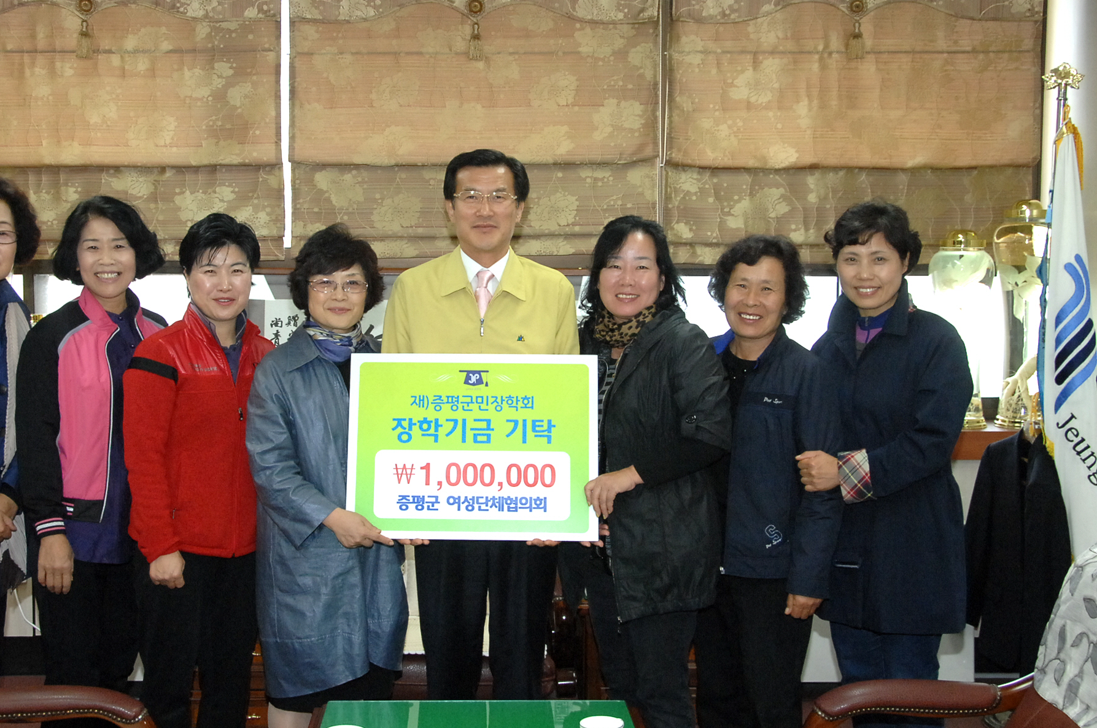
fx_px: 1479
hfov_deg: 40.6
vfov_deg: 27.6
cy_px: 296
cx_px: 465
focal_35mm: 49
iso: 800
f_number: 6.7
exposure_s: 1/60
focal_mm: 27
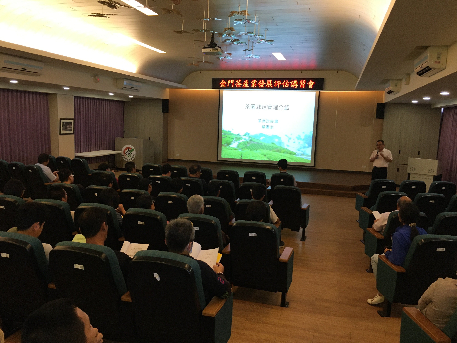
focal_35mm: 29
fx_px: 383
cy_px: 172
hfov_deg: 61.7
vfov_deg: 48.2
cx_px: 228
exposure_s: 1/30
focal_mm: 4.15
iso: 125
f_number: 2.2
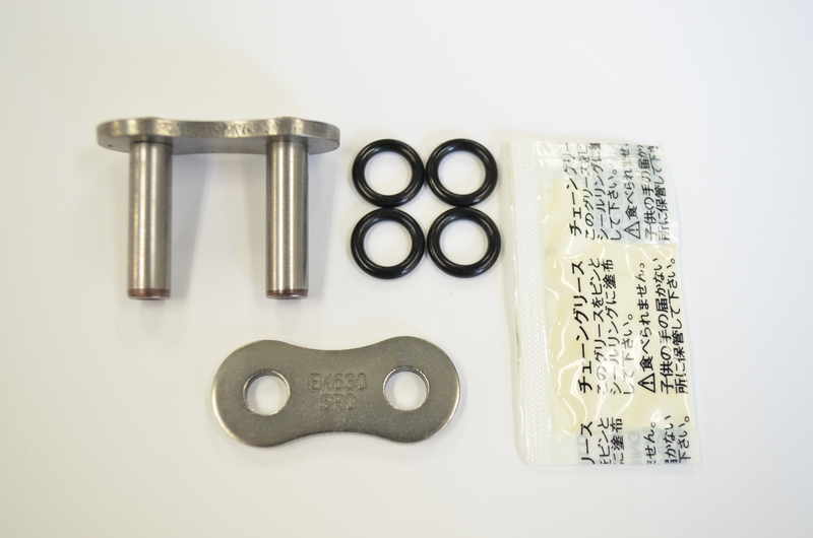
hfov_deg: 41.2
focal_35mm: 48
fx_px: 1082
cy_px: 269
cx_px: 406
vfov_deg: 28.0
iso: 500
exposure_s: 1/40
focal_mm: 32
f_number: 5
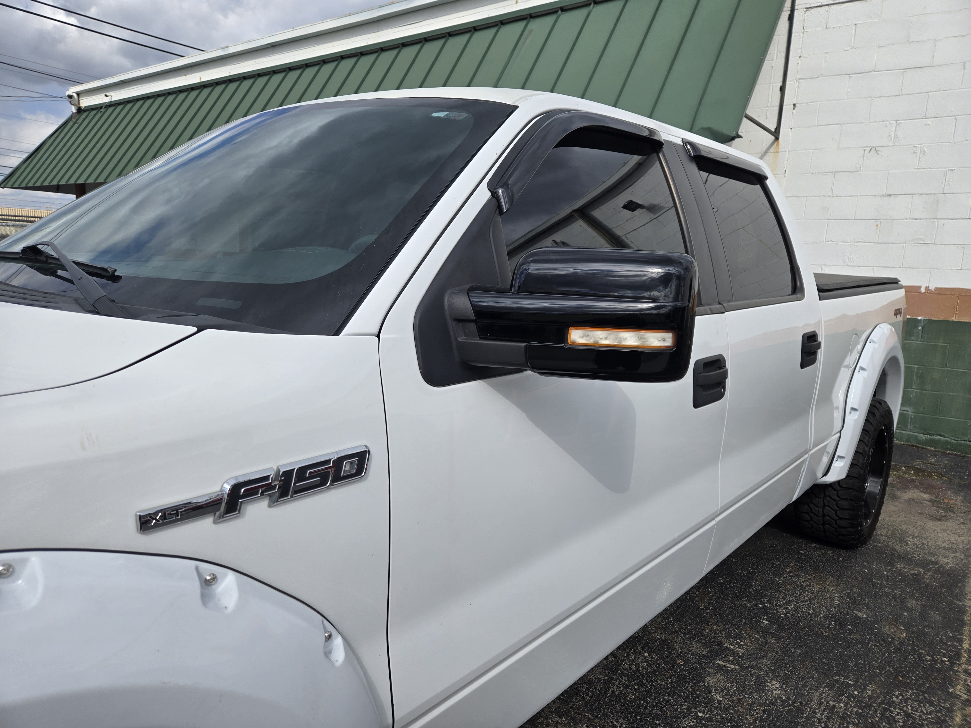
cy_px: 364
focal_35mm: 23
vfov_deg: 58.9
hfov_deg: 73.9
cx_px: 486
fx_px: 645
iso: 25
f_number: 1.8
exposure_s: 1/2175
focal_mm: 5.4
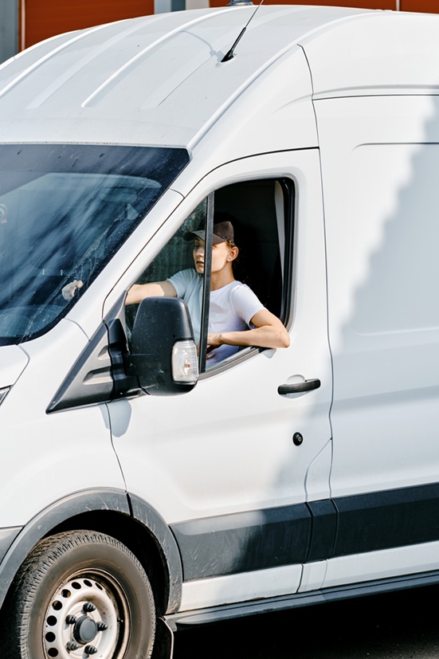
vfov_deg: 14.0
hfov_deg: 9.3
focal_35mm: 147
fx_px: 2690
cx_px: 218
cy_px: 355
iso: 160
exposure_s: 1/640
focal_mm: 90
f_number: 4
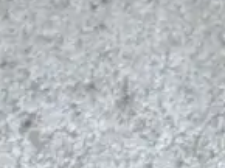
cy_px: -23
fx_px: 2204
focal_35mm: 340
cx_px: -565
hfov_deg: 5.3
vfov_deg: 4.3
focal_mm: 24
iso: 640
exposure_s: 1/60
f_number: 5.6
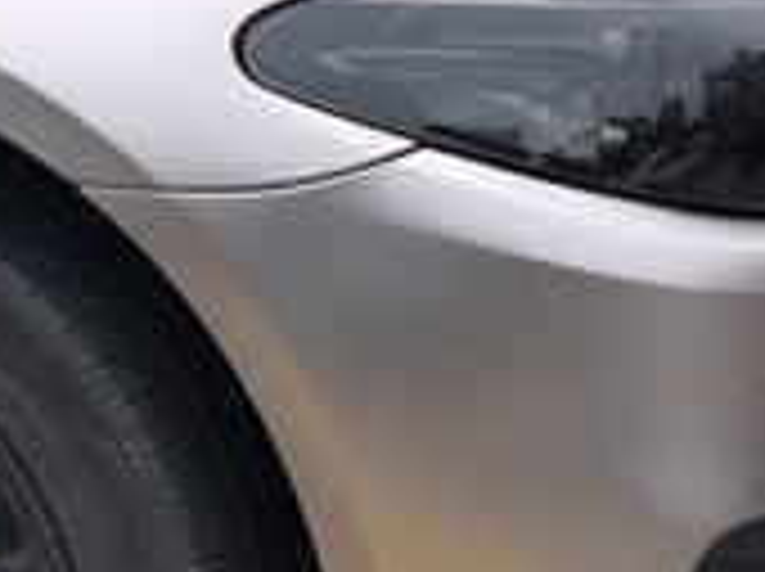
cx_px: 639
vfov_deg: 7.7
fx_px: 4215
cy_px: -203
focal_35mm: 191
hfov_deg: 10.3
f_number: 1.6
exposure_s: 1/2037
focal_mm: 5.56
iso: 50
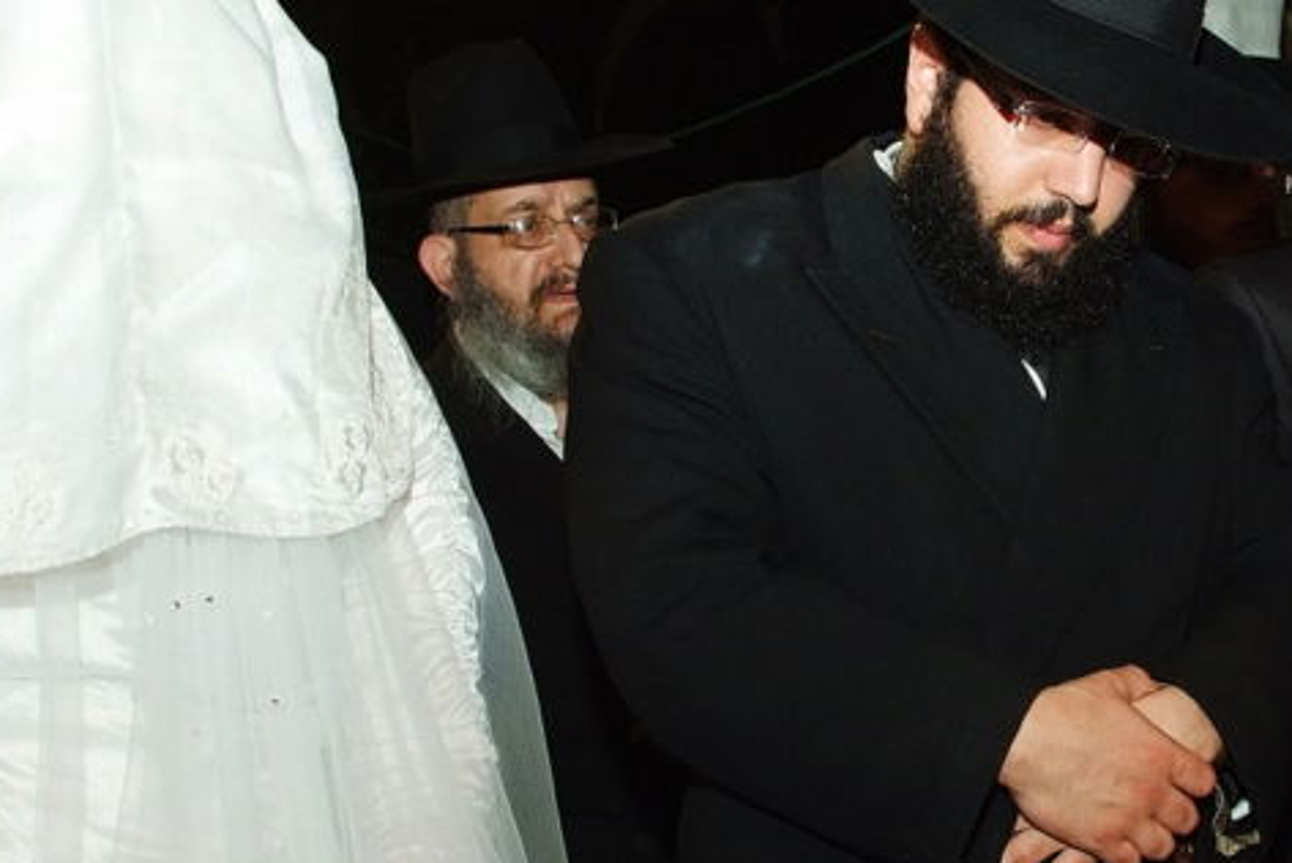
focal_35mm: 44
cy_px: 576
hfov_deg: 44.3
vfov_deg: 30.3
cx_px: 757
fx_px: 1580
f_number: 5
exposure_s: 1/100
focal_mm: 17
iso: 500
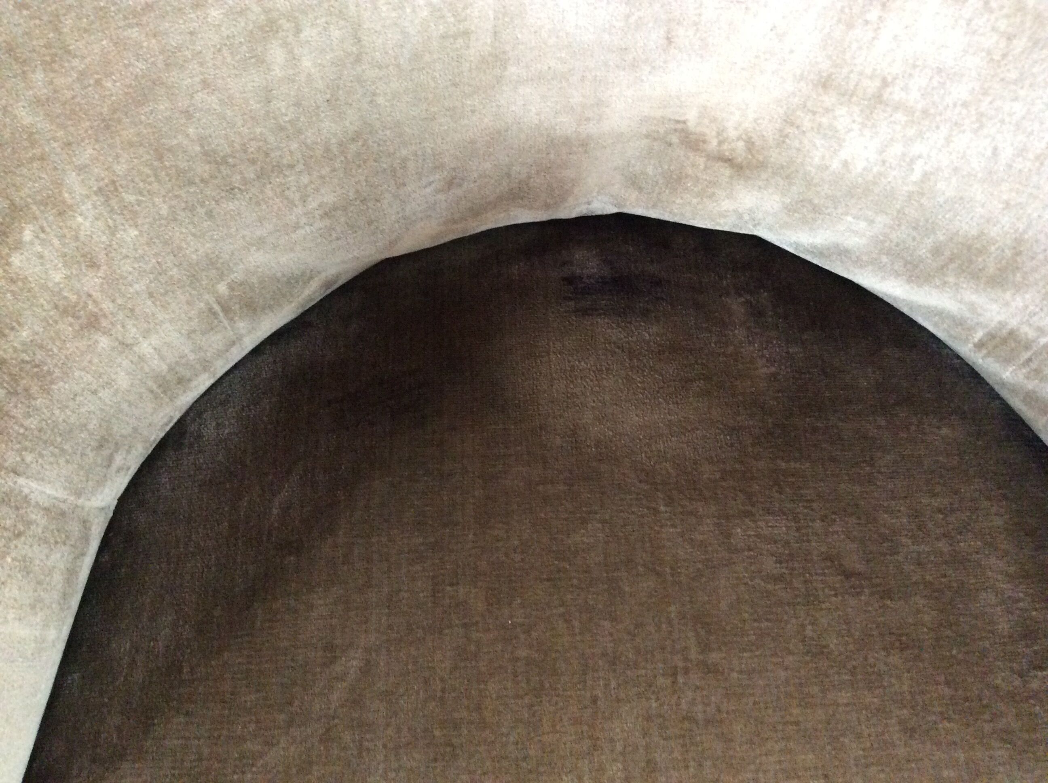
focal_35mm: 32
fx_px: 967
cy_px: 392
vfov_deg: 44.1
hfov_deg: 56.9
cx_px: 524
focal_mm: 3.3
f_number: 2.4
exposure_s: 1/25
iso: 320
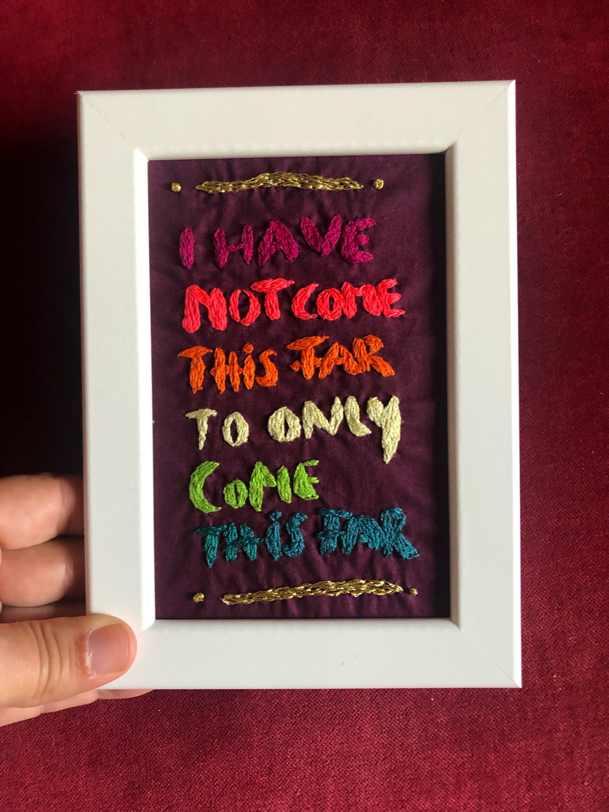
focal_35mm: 28
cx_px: 304
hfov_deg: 49.7
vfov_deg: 63.4
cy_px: 406
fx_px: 657
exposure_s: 1/15
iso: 80
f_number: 1.8
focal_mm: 3.99
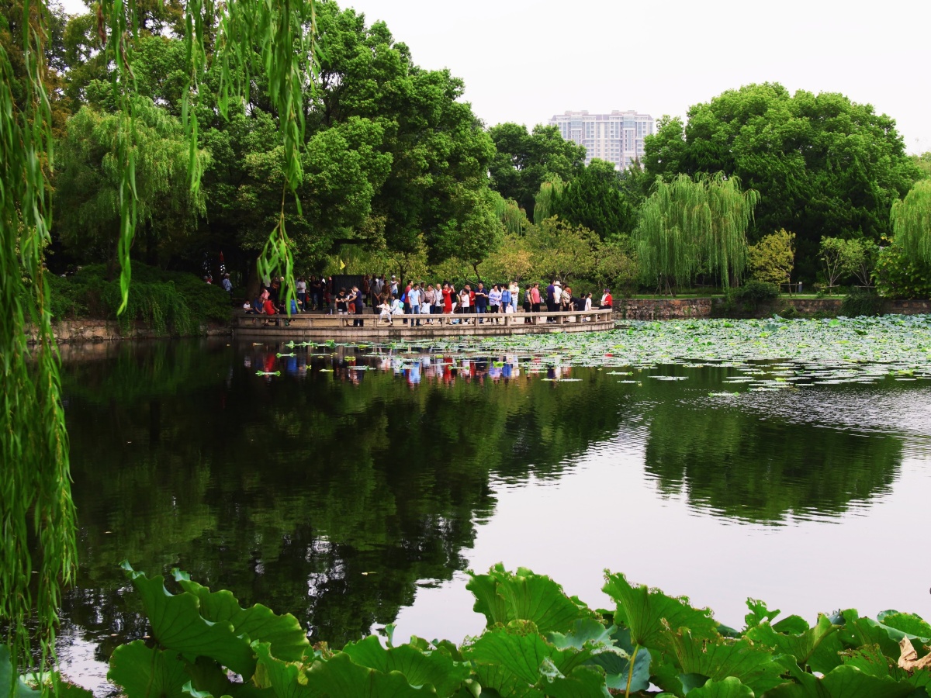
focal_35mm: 58
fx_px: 1560
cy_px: 349
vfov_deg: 25.2
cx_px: 466
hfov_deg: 33.2
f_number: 5.6
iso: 200
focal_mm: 29
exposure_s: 1/250
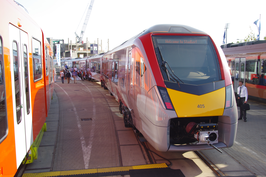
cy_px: 88
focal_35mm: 36
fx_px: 266
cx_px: 133
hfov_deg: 53.2
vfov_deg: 36.8
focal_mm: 24
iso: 200
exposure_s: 1/50
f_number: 8
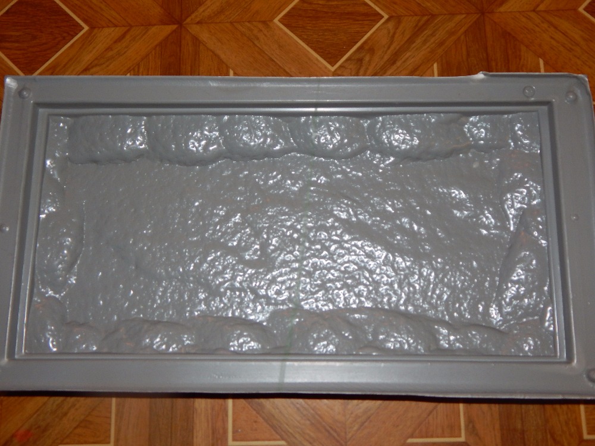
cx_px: 298
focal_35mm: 38
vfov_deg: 37.7
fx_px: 653
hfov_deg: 49.0
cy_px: 223
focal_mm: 6.8
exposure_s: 1/30
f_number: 3.4
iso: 200
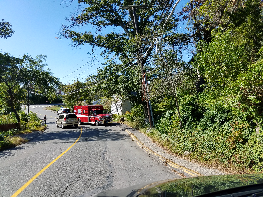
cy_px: 98
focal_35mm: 26
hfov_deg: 67.3
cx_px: 132
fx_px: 198
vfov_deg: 53.1
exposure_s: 1/1816
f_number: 1.7
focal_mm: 4.2
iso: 50
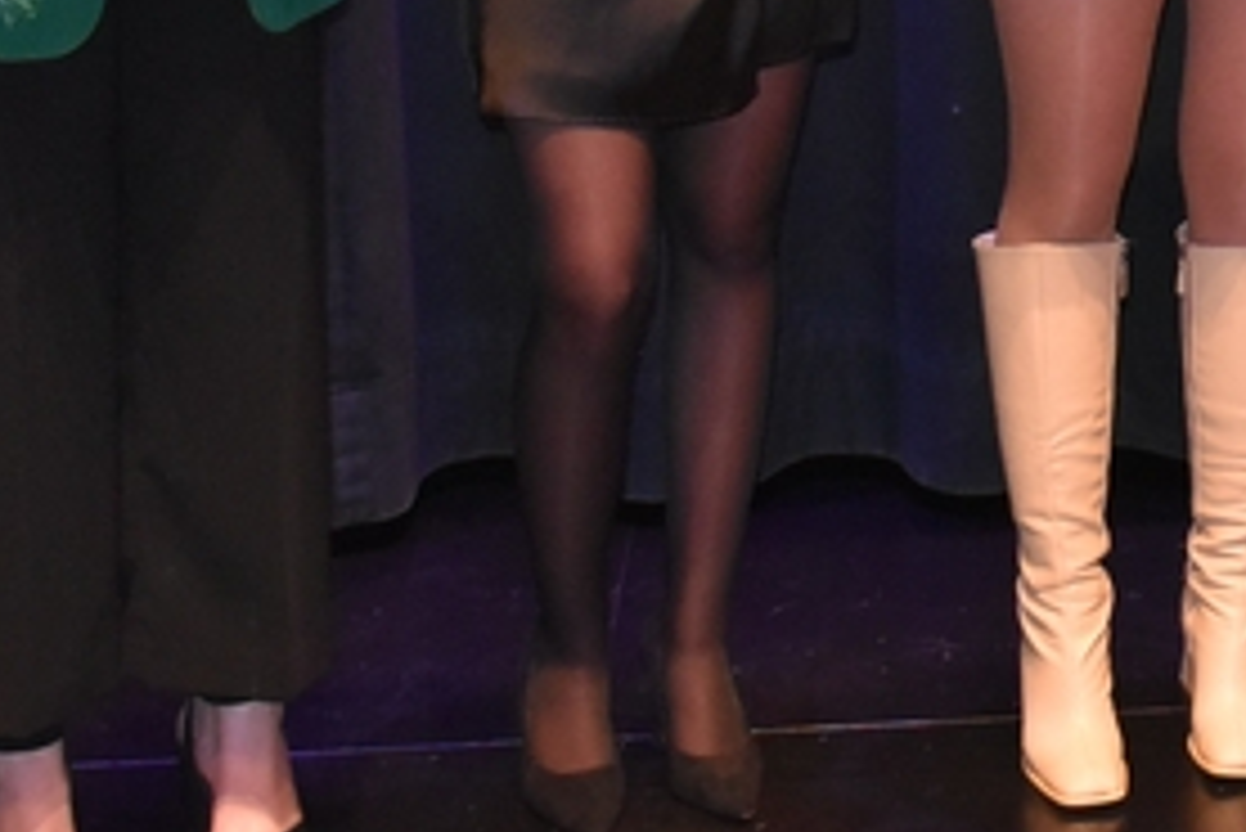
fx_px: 4051
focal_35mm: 117
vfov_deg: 11.3
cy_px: -396
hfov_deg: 16.5
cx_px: 1606
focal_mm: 24
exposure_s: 1/60
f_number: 3.8
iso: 2500
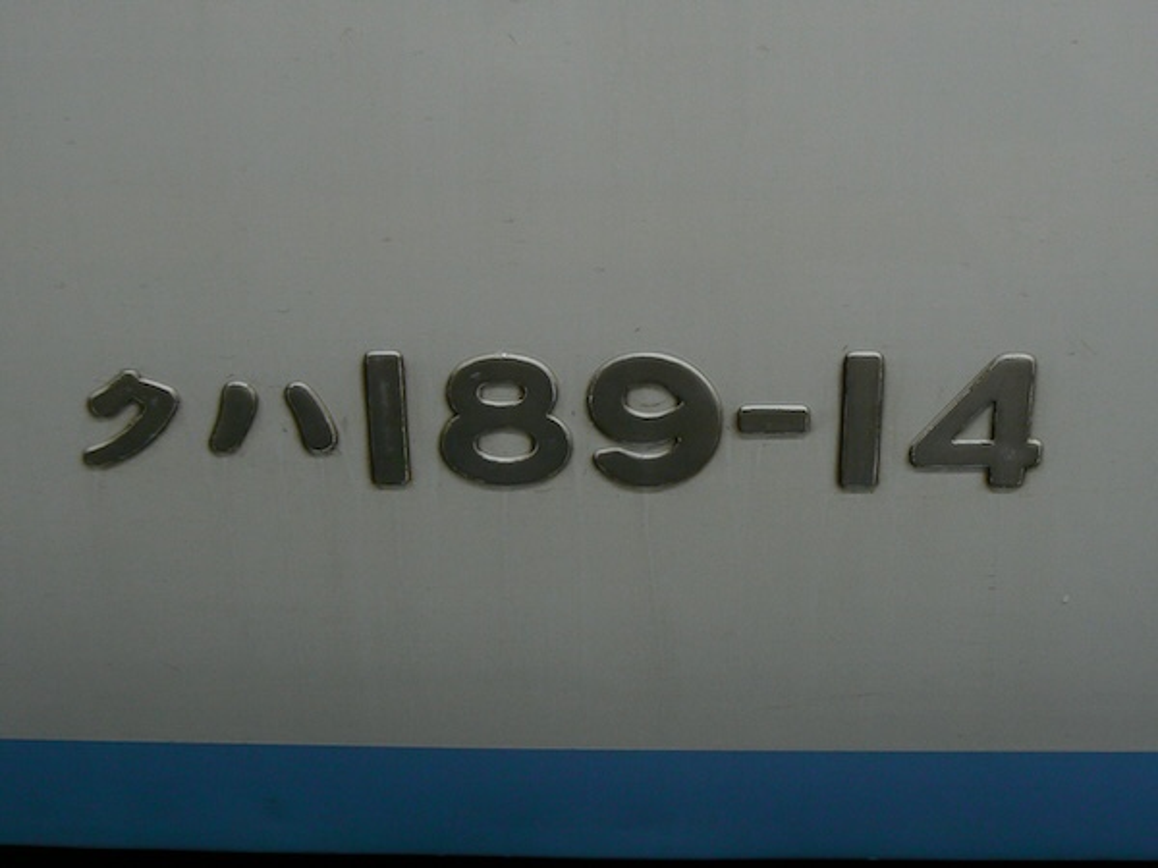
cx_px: 579
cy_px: 434
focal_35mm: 56
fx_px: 1873
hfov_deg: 34.3
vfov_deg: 26.1
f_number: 2.8
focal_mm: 6.8
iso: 100
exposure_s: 1/30
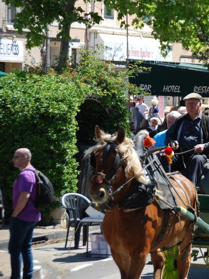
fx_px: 1570
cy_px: 140
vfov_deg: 10.1
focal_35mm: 195
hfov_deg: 7.6
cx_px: 200
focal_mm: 90
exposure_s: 1/500
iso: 200
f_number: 5.6
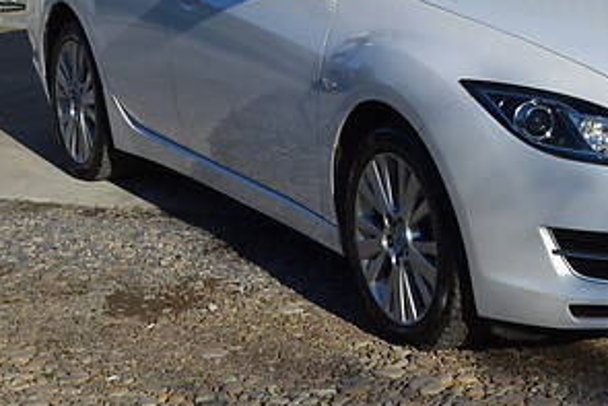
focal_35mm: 122
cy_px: 133
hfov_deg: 16.5
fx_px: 2061
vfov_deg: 11.2
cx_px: 556
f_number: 8
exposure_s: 1/250
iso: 100
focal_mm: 30
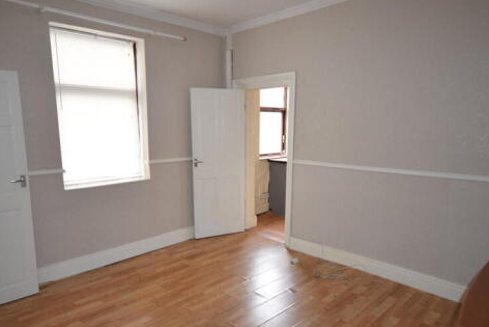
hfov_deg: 71.4
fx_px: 340
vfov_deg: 51.3
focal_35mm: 25
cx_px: 228
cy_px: 178
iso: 800
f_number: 5.6
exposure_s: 1/125
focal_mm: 12
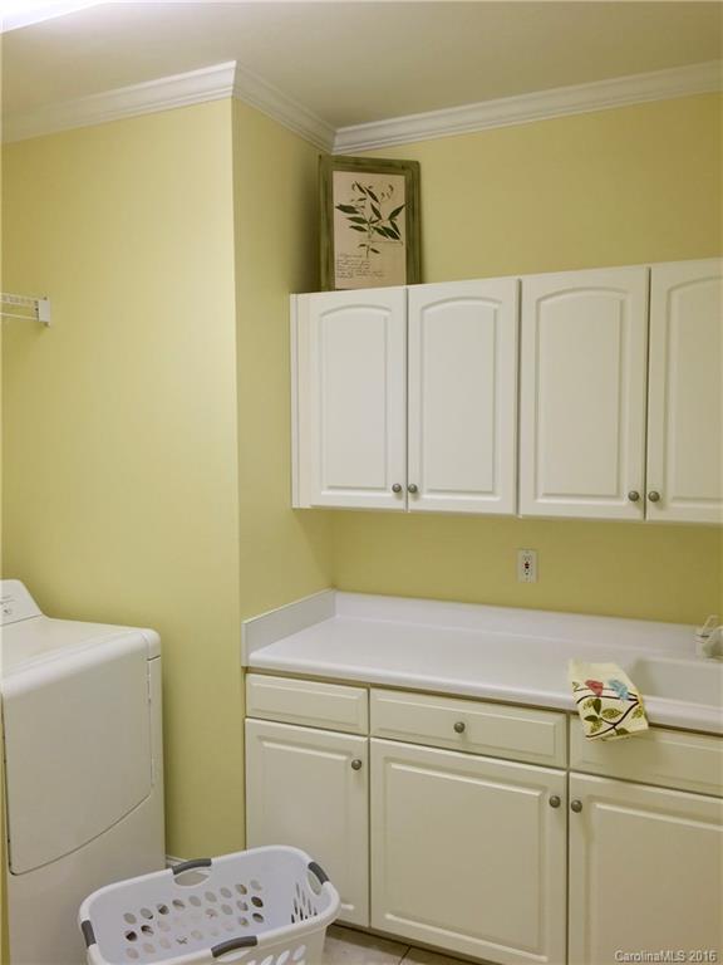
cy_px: 482
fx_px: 808
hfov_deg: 48.2
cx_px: 362
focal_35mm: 29
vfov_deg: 61.7
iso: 32
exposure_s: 1/40
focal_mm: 4.15
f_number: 2.2
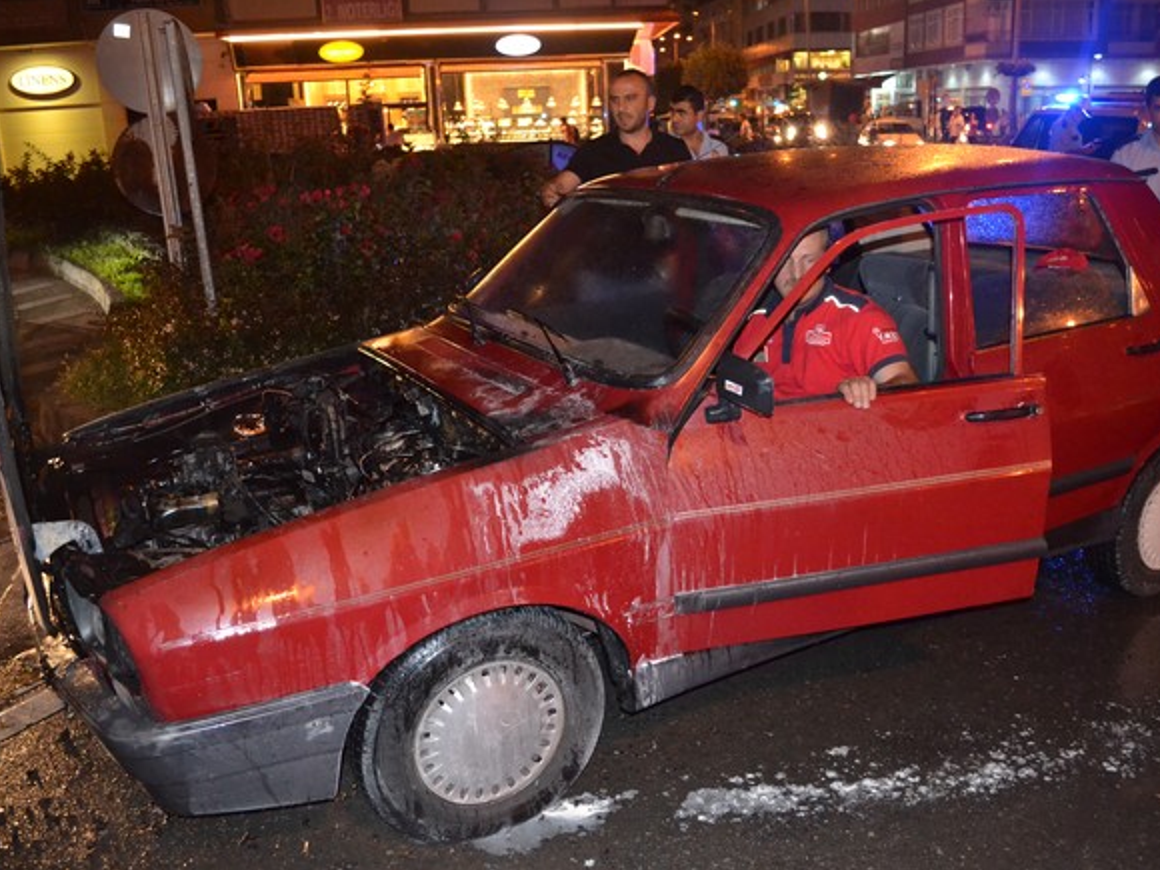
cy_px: 425
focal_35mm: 30
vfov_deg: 46.8
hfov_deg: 59.8
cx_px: 644
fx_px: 1005
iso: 3200
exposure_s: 1/60
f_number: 3.5
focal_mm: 18
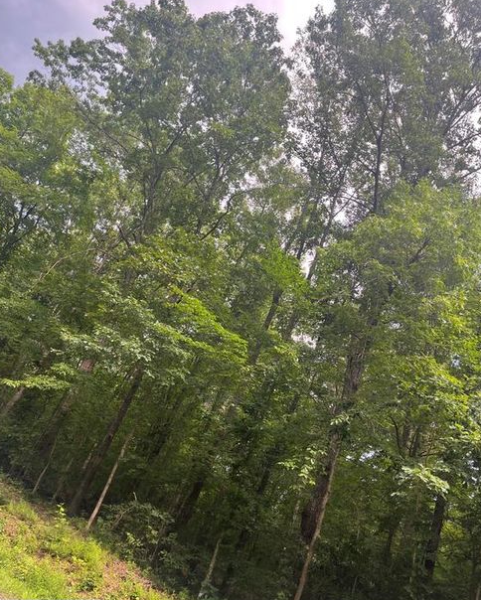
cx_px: 240
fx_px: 498
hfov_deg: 51.6
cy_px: 304
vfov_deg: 62.2
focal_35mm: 28
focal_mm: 5.1
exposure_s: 1/313
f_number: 1.6
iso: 50
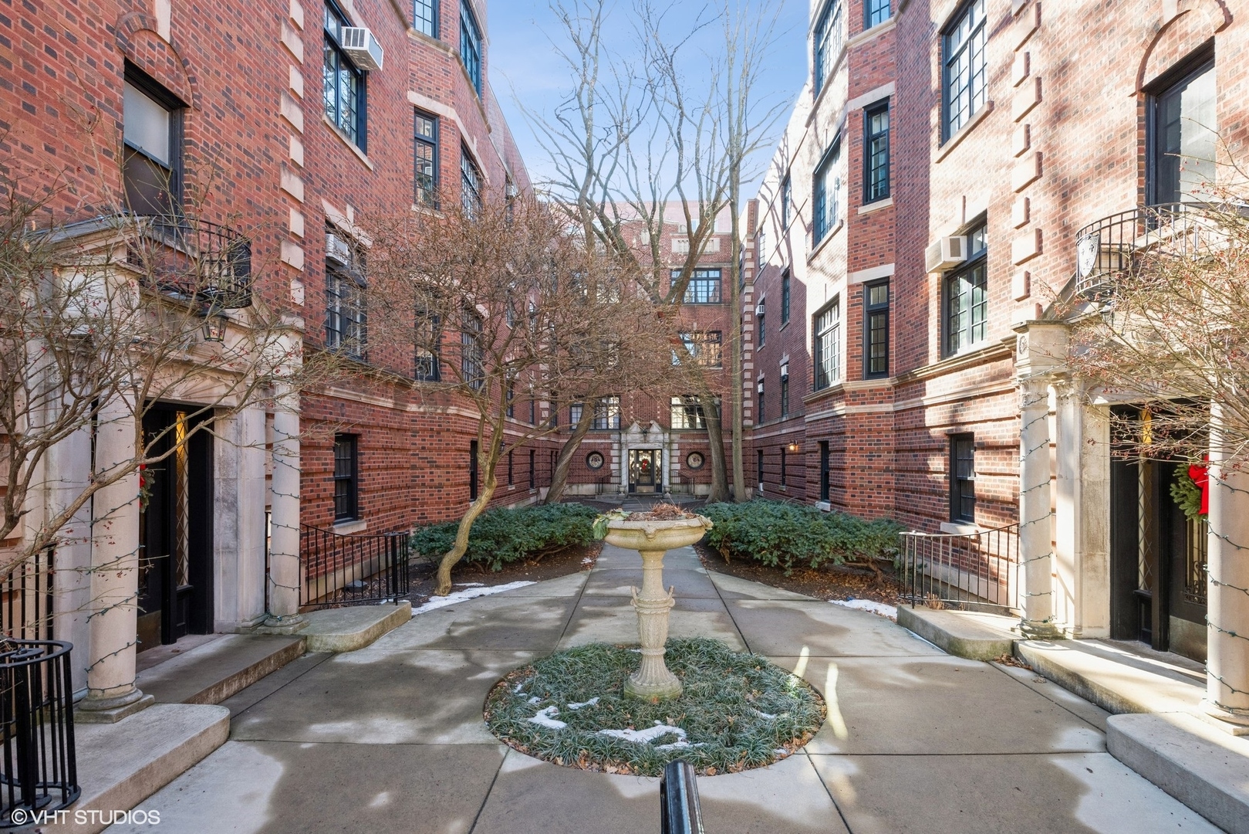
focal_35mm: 18
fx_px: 625
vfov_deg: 67.4
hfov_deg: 90.0
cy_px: 417
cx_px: 624
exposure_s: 1/80
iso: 640
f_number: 8
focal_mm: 18
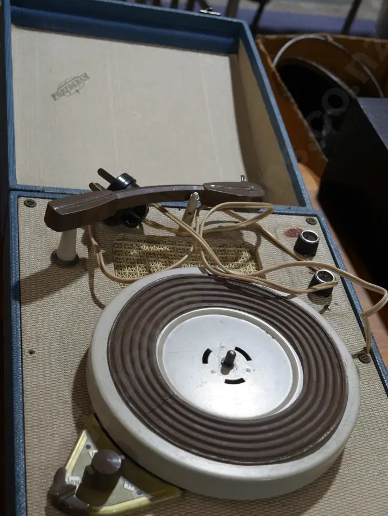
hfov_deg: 25.7
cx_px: 207
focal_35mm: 57
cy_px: 271
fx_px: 851
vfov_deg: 33.7
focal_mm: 25
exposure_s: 1/60
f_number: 5.3
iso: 320
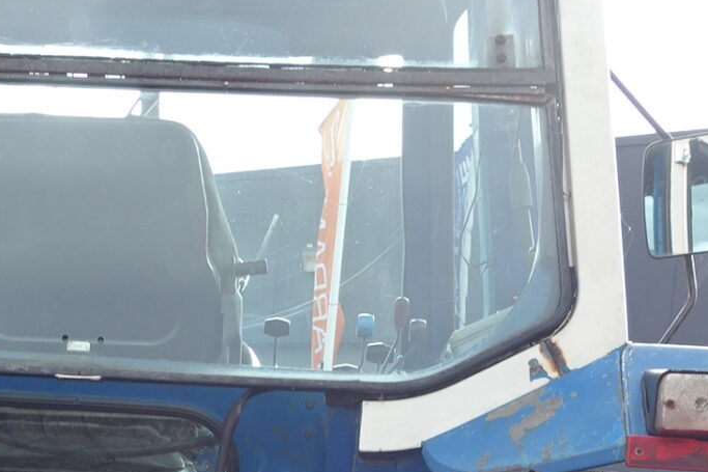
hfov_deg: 22.2
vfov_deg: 14.1
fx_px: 1769
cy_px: 737
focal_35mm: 90
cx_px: 96
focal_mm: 8.8
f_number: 4
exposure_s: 1/100
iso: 125
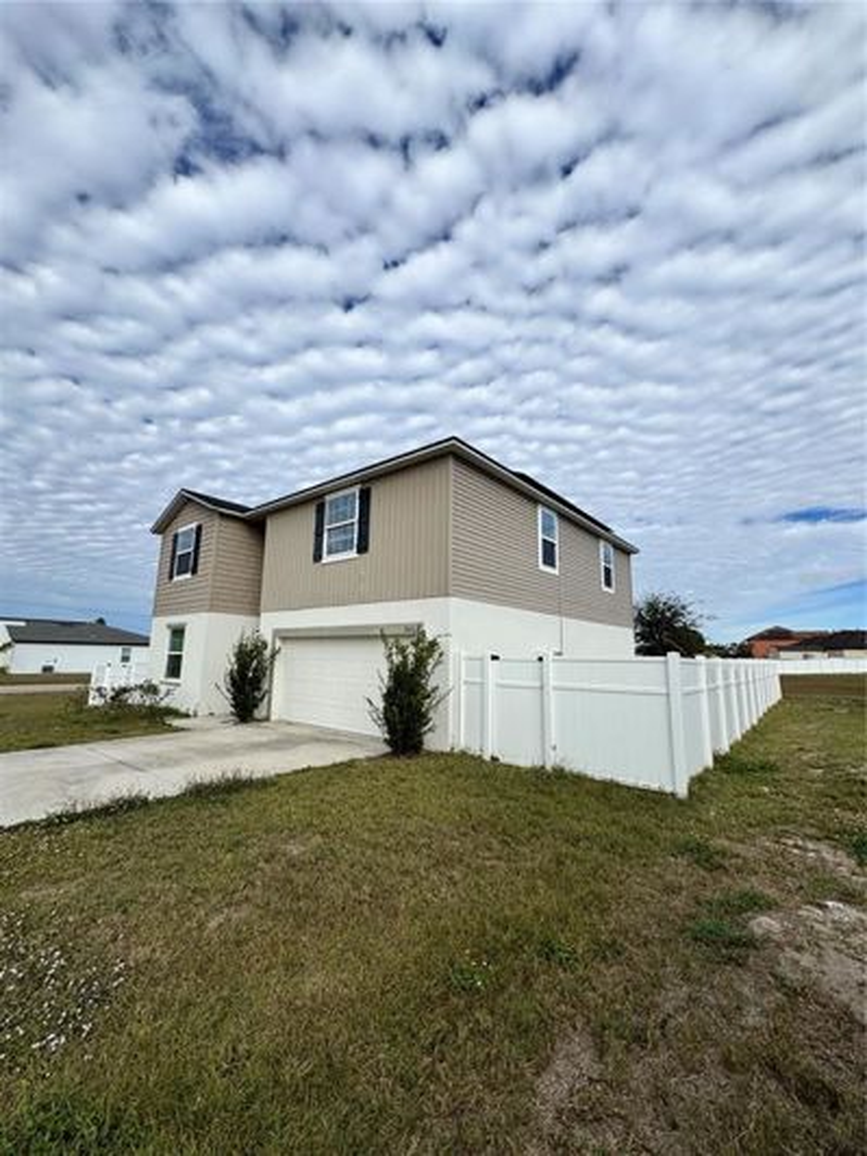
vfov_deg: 102.1
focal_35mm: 14
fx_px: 468
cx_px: 434
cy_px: 578
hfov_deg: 85.7
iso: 50
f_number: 2.2
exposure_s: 1/2674
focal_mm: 2.22
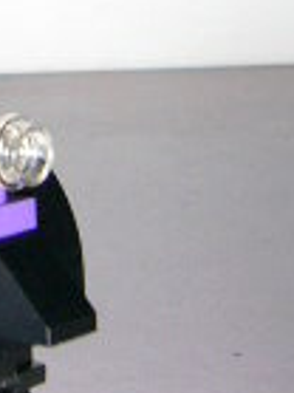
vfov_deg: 11.5
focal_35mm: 161
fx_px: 1826
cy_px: -288
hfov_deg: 8.7
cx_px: -317
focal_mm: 5.8
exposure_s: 1/60
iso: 100
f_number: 2.8
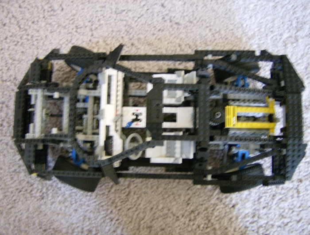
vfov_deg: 40.0
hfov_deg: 51.1
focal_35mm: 36
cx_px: 155
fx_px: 324
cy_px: 118
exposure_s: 1/7.26
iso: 200
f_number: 2.8
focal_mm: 6
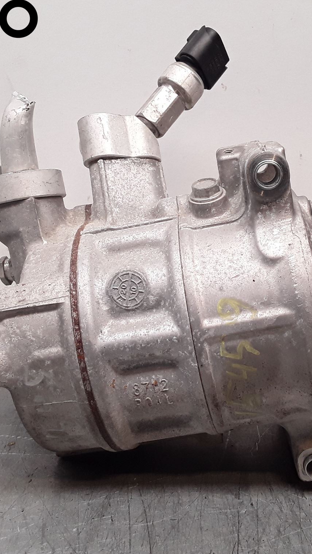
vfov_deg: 49.4
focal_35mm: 41
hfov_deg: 28.9
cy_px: 278
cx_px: 187
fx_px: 603
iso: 100
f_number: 1.9
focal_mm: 2.91
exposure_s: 1/115
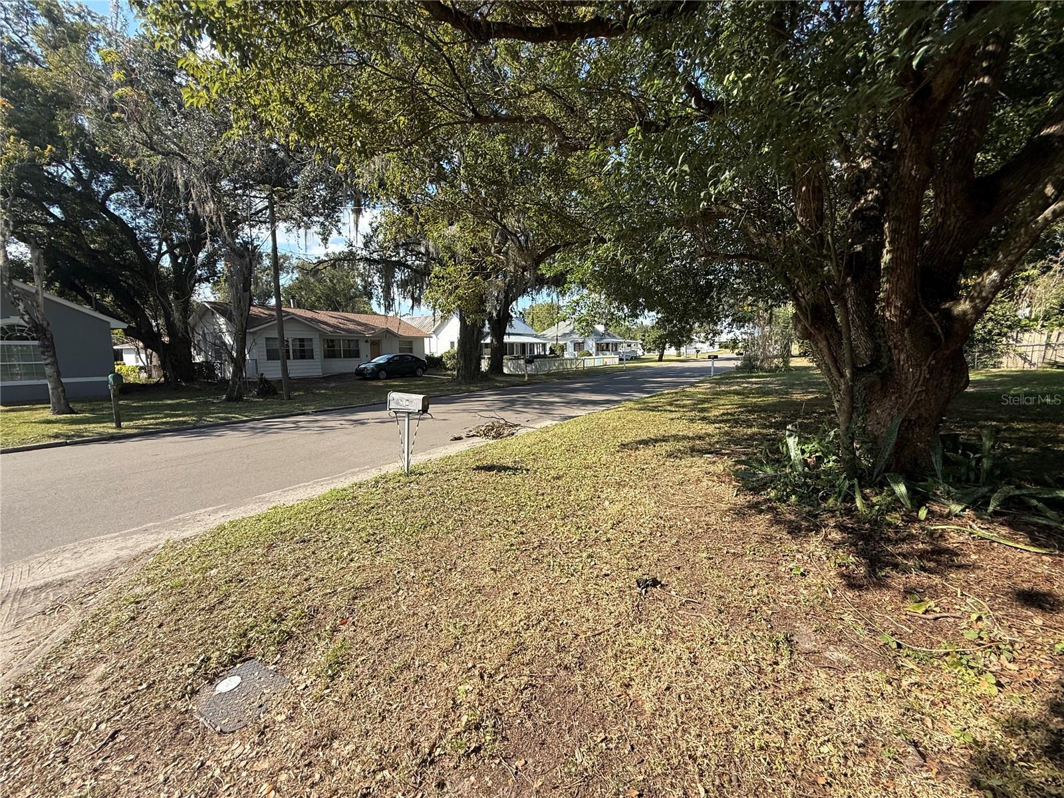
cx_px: 532
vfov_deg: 85.7
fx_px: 430
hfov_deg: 102.1
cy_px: 399
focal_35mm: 14
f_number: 2.2
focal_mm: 2.22
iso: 50
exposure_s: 1/888
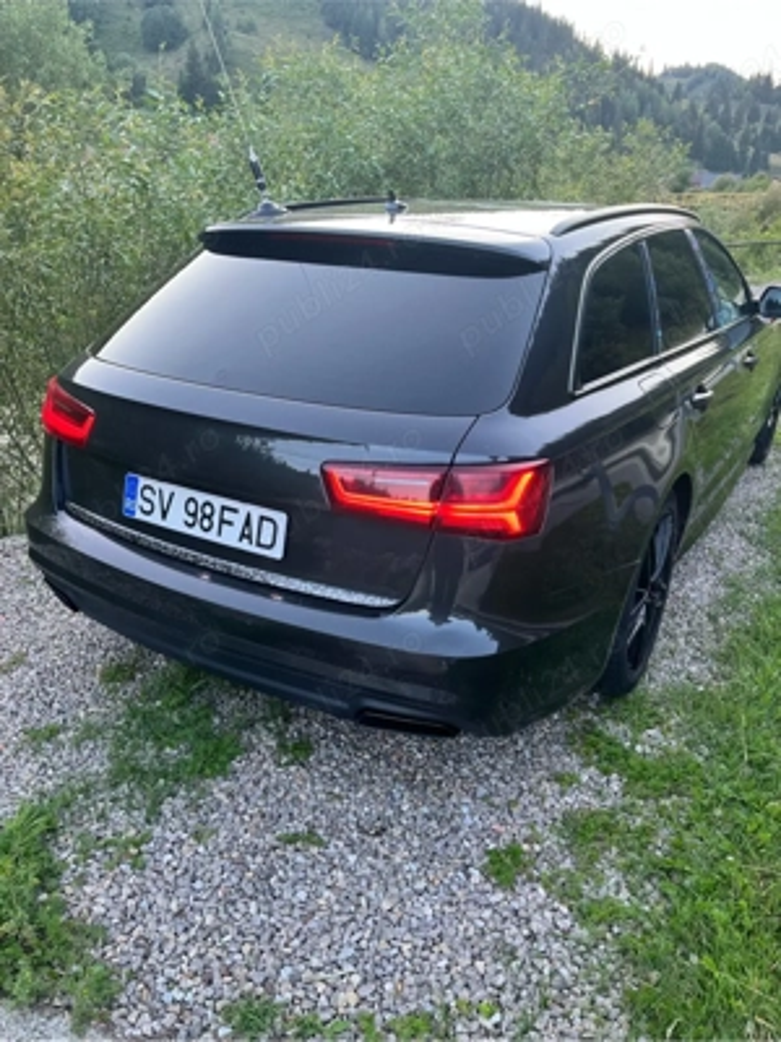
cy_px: 521
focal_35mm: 26
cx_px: 390
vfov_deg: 67.3
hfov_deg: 53.1
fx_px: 782
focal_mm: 5.1
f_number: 1.6
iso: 64
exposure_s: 1/121
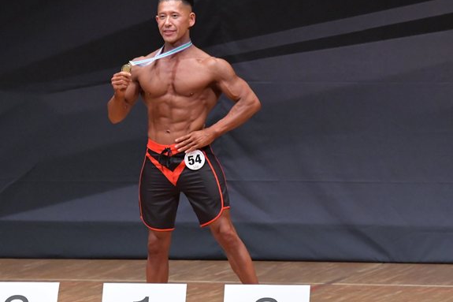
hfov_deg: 5.4
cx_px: 167
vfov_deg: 3.6
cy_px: 158
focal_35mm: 384
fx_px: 4830
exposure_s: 1/400
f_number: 5.6
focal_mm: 190
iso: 6400
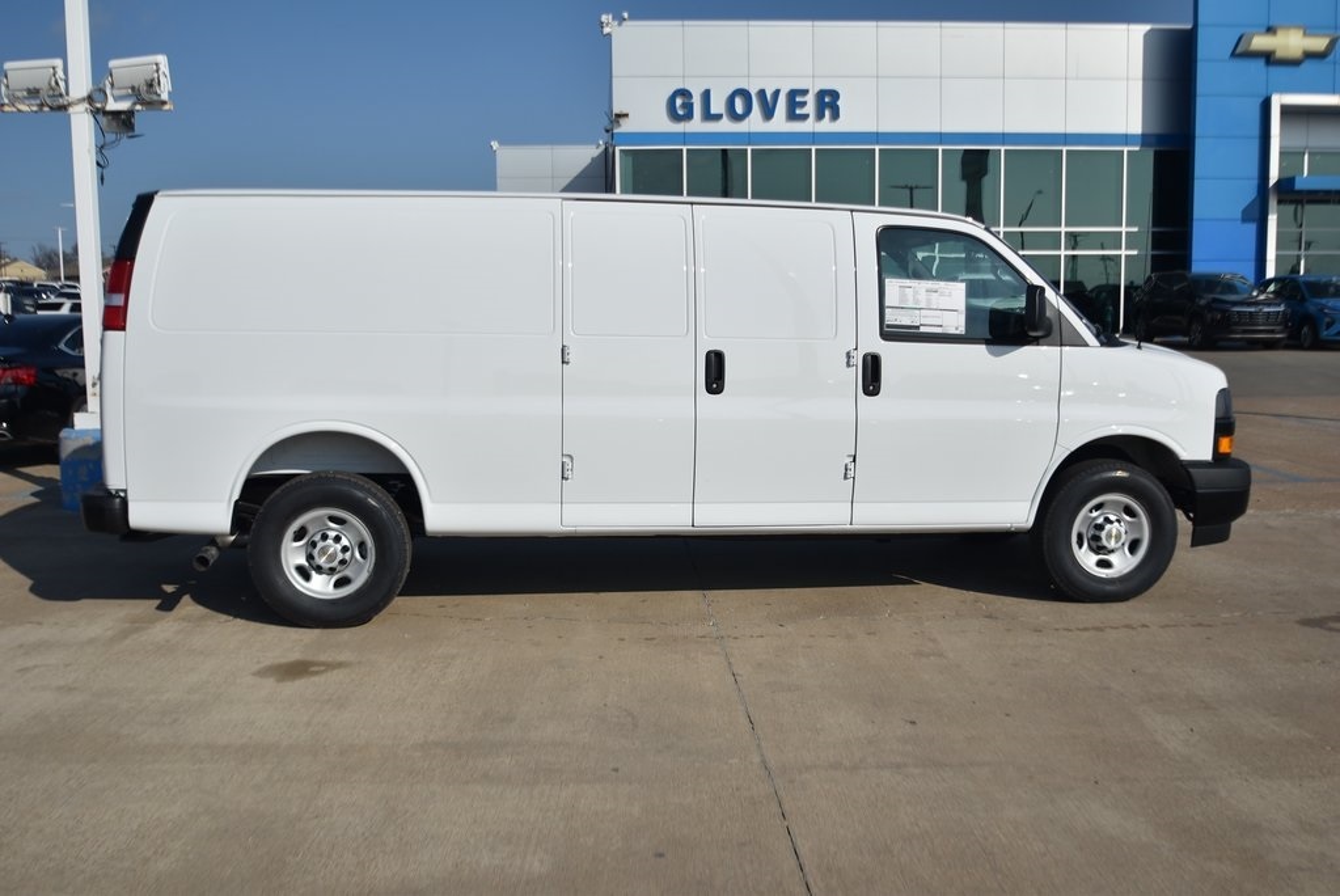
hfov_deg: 53.1
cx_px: 670
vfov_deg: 36.9
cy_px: 448
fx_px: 1341
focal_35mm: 36
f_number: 4.5
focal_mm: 24
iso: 100
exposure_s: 1/2000
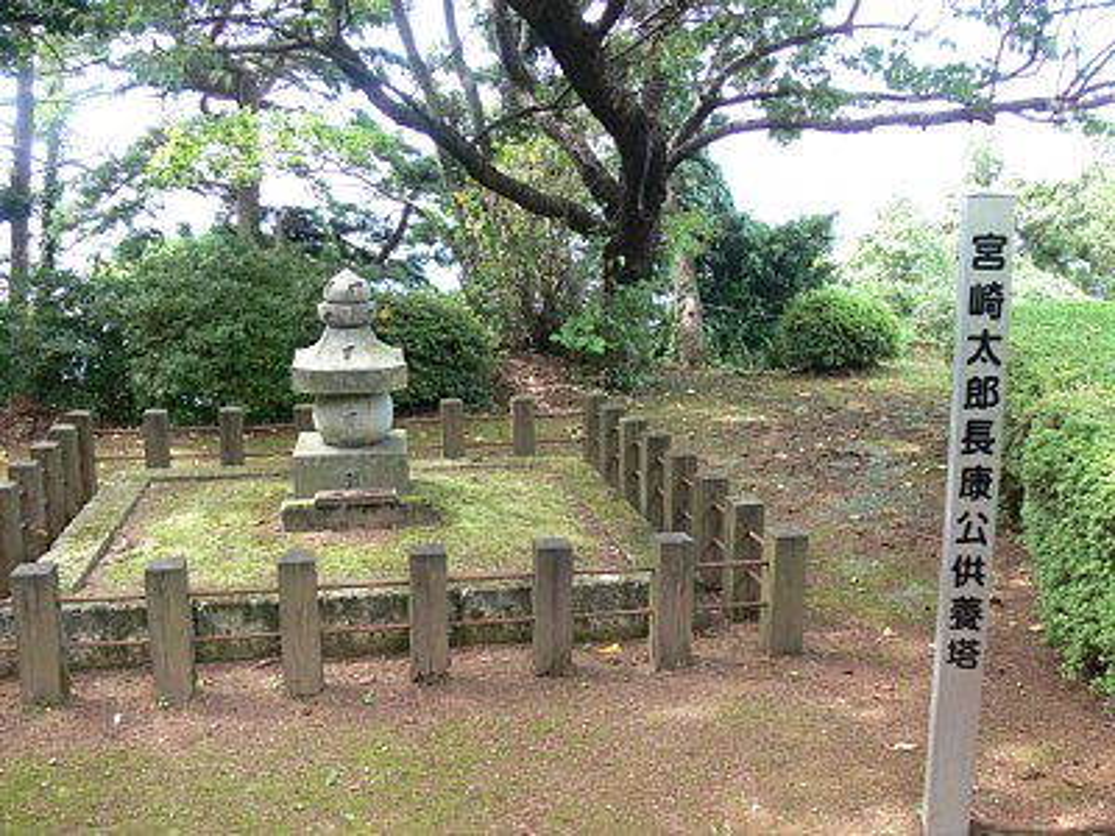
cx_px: 558
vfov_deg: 40.7
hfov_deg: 52.6
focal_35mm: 35
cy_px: 418
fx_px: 1127
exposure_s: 1/50
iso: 80
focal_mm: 7.4
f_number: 3.2
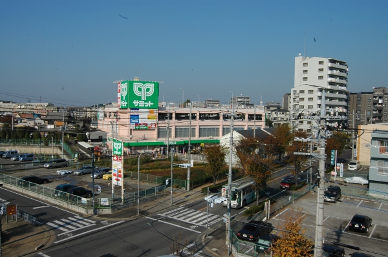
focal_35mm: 32
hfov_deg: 59.6
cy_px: 128
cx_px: 194
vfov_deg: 41.6
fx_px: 339
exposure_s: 1/100
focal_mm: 21
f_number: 22
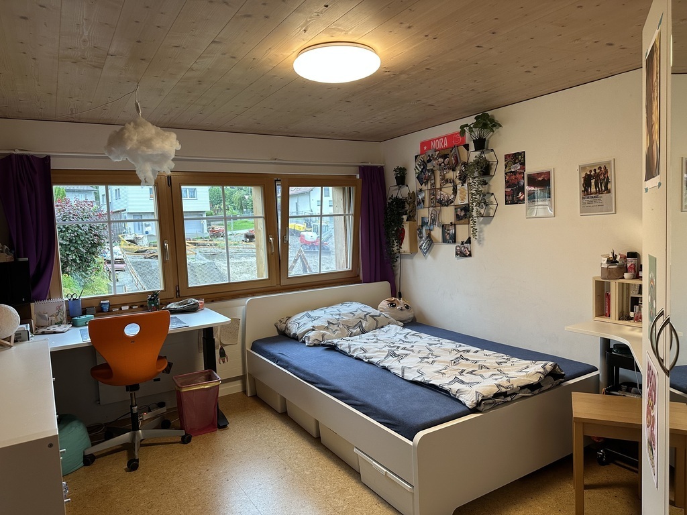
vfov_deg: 56.8
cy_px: 258
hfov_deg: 71.6
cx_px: 344
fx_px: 476
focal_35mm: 24
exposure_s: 1/50
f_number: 1.78
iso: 160
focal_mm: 6.86
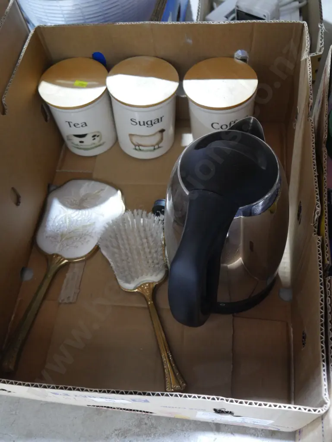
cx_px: 166
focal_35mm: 32
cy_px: 221
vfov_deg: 56.8
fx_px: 409
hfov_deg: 44.2
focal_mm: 16
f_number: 3.6
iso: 2000
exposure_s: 1/60
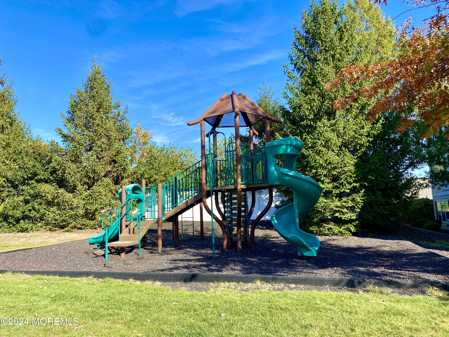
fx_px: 337
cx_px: 224
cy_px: 168
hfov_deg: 67.3
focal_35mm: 26
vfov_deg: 53.1
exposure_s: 1/1330
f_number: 1.8
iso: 32
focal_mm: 4.25
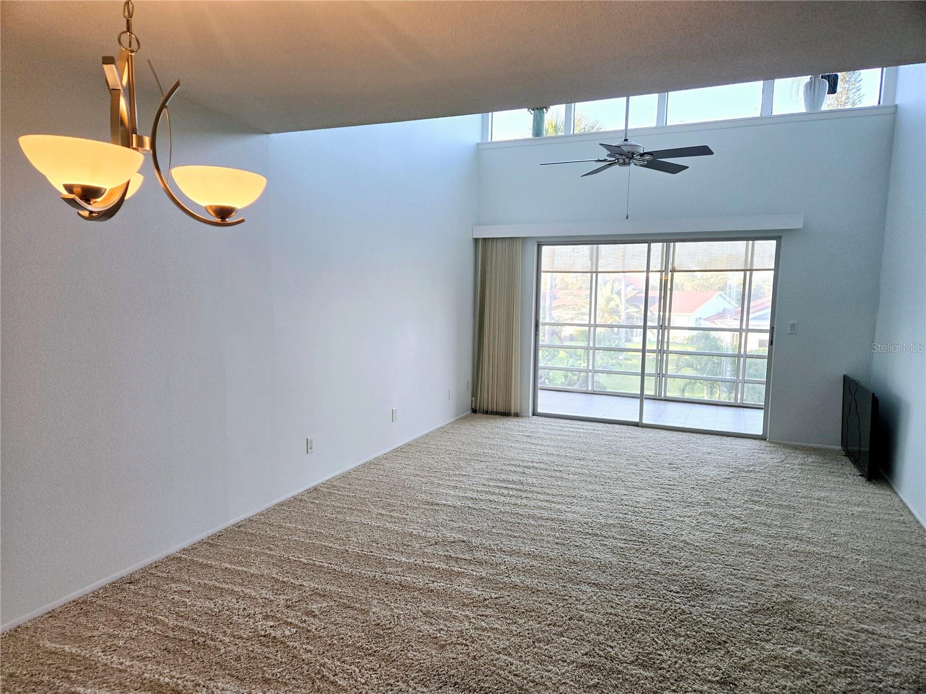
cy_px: 347
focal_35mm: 23
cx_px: 463
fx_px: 615
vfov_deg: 58.9
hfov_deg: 73.9
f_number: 1.8
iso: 125
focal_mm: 5.4
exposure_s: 1/120
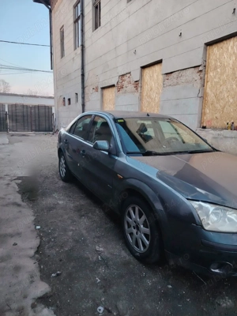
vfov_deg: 71.6
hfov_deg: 56.8
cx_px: 118
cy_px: 158
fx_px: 219
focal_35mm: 24
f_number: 1.75
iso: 142
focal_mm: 5.25
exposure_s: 1/33.3
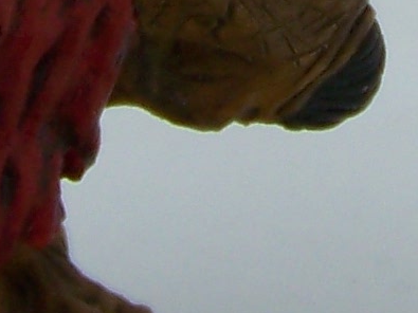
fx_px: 3380
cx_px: 402
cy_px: -290
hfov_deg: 7.1
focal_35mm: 280
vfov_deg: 5.2
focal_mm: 5.85
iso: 64
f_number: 2.8
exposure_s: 1/125
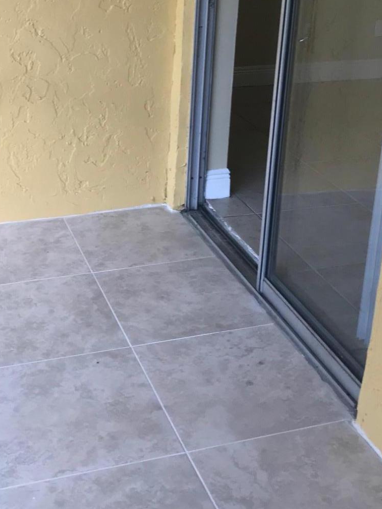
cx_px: 130
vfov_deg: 33.9
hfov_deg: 26.0
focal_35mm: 56
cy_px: 148
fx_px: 824
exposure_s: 1/120
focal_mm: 3.99
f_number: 1.8
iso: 40
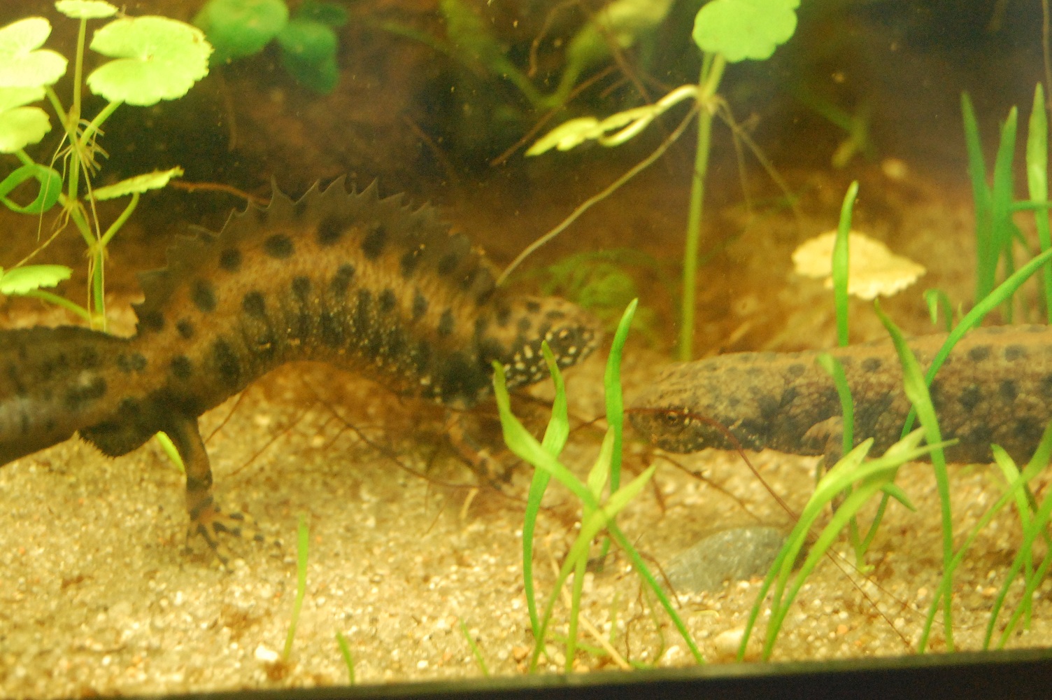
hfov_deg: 24.6
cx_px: 526
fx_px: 2409
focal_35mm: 82
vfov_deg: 16.5
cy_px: 350
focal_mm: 55
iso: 1600
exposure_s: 1/8
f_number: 5.6
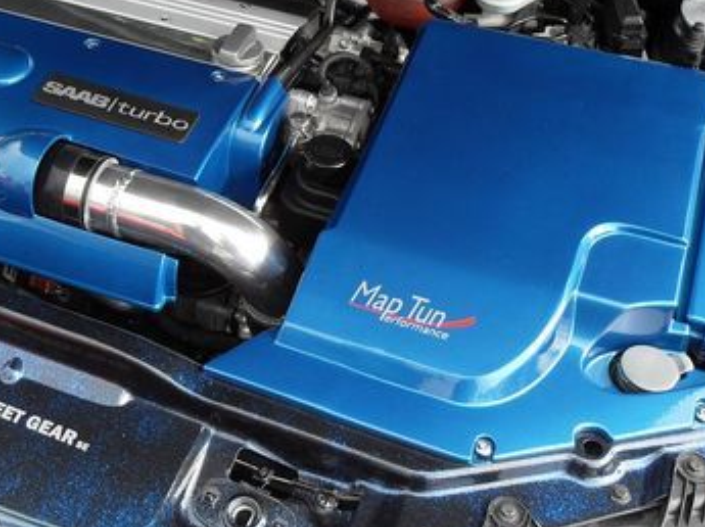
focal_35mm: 52
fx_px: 1058
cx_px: 204
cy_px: 167
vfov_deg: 27.8
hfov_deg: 36.3
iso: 80
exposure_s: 1/180
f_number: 2.8
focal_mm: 6
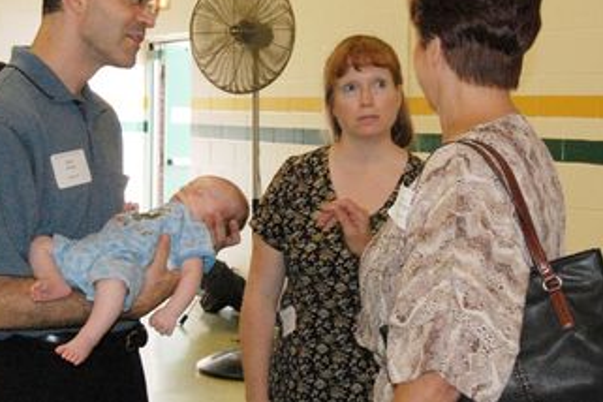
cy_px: 154
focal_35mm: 71
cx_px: 289
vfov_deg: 19.2
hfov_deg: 28.5
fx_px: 1189
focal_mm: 38
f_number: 11
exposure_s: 1/30
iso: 1600
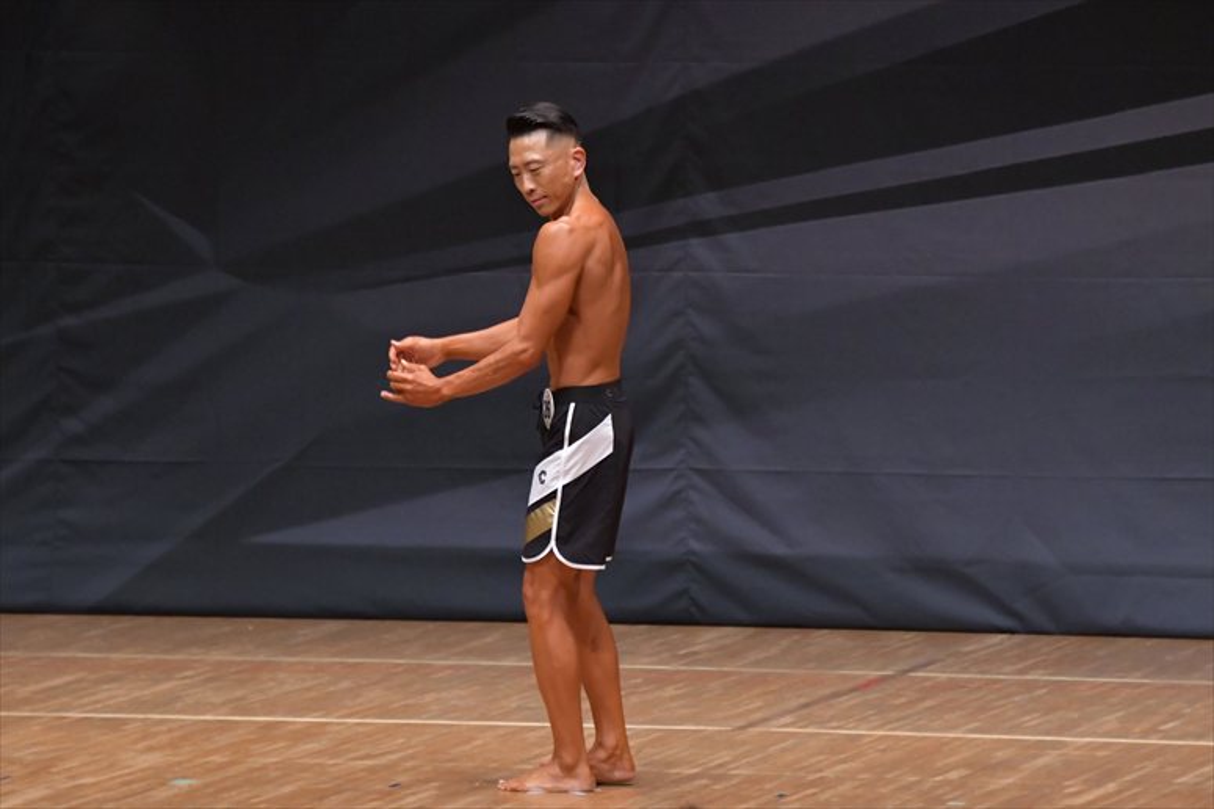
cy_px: 404
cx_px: 607
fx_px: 9606
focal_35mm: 285
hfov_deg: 7.2
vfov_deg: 4.8
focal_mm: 190
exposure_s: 1/400
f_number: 5.6
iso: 6400
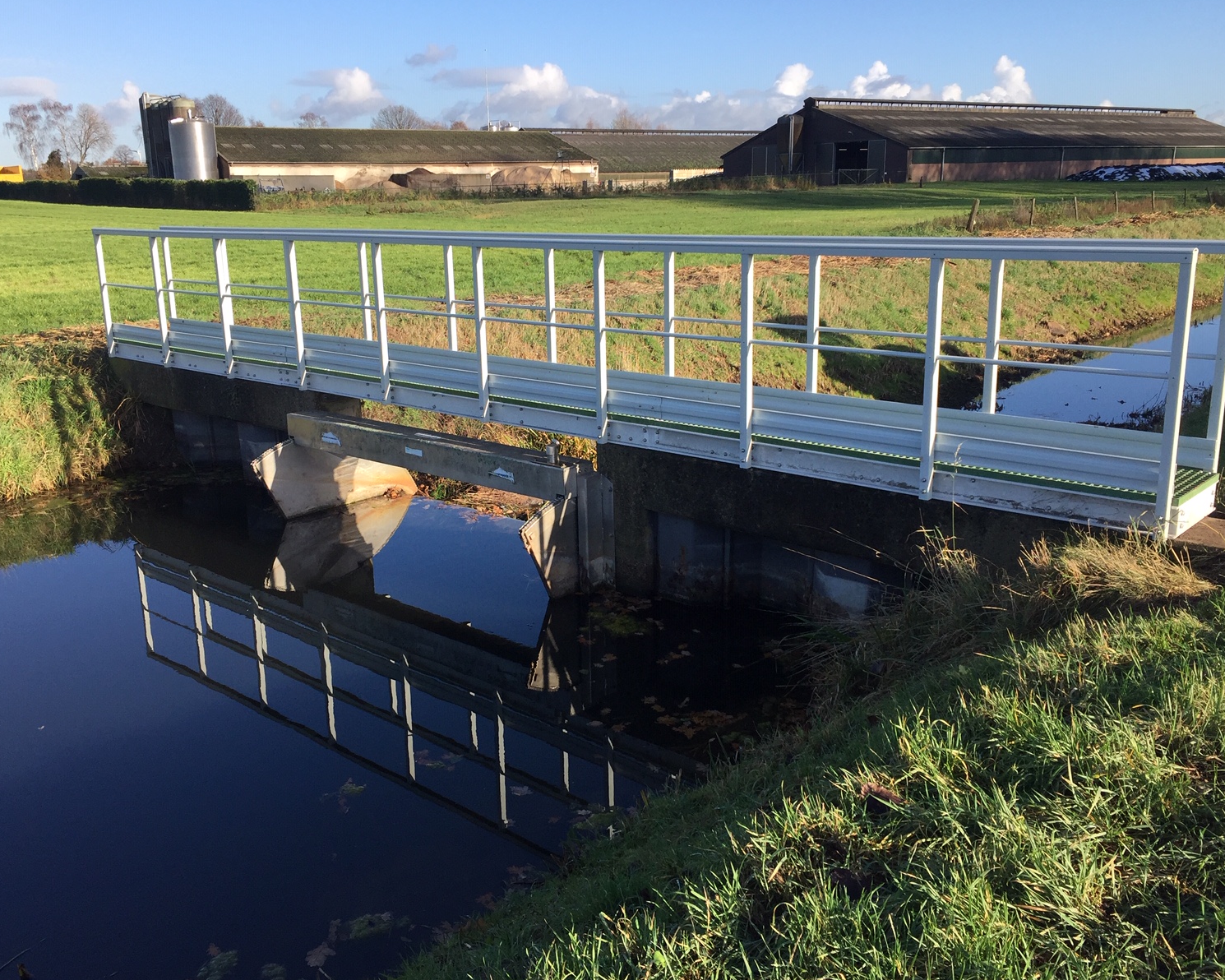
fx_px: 1124
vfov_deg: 47.1
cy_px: 484
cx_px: 586
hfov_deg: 57.2
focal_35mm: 31
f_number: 2.2
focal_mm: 4.15
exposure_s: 1/942
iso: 32
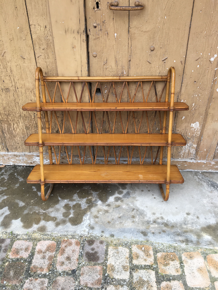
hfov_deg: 48.2
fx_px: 244
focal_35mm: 29
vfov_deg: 61.7
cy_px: 145
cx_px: 109
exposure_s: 1/138
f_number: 2.2
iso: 25
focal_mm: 4.15
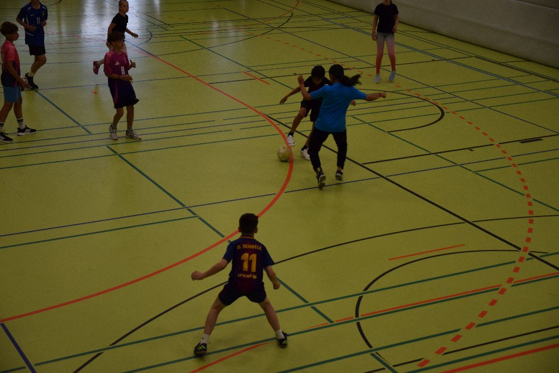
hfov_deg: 29.9
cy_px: 186
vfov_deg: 20.2
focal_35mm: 68
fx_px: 1048
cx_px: 280
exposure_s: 1/500
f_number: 3.5
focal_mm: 45
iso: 1400
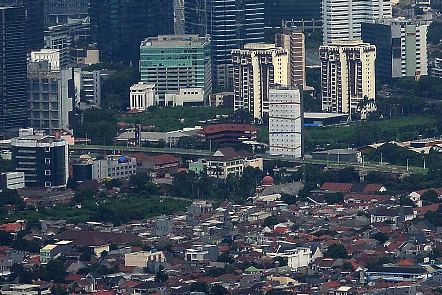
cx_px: 1136
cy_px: -242
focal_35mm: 672
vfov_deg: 2.0
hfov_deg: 3.0
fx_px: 8253
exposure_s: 1/1000
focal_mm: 125
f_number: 5.6
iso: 160
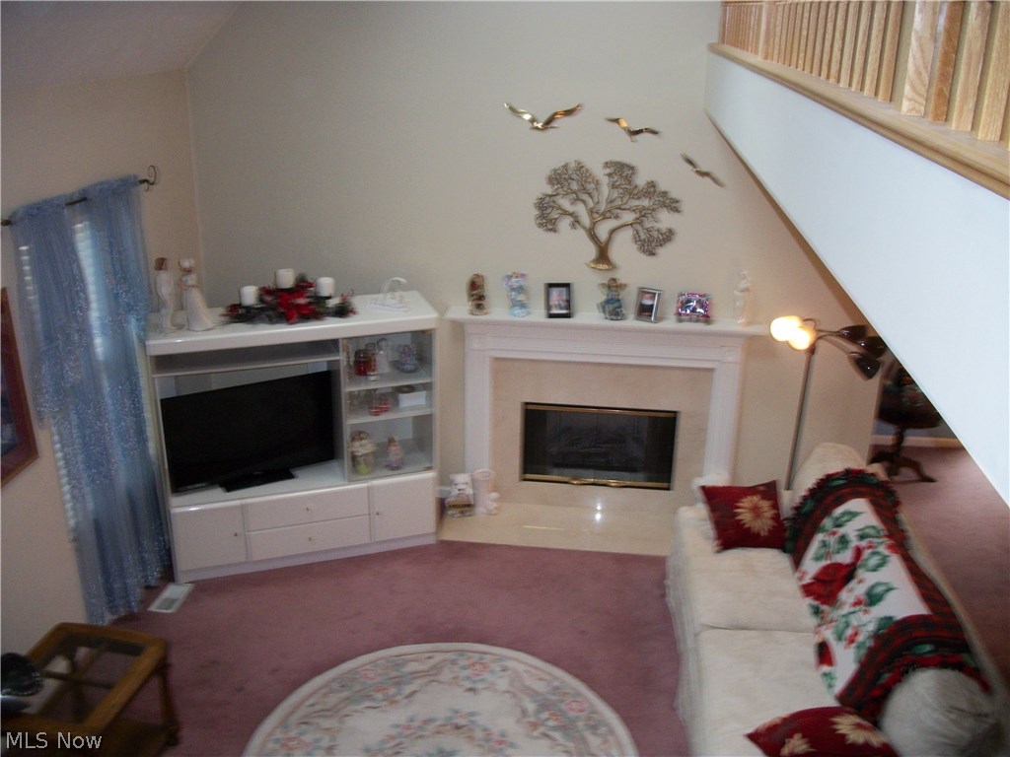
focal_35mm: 32
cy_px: 378
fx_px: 934
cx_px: 505
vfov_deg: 44.2
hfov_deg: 56.8
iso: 160
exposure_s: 1/30
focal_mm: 5.7
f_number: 2.9
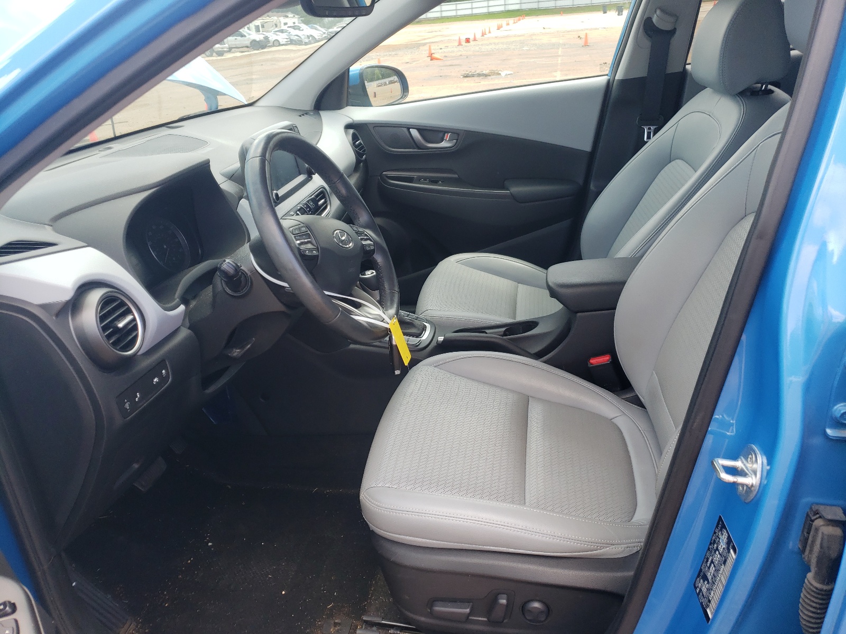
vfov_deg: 53.1
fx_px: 635
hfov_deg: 67.3
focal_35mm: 26
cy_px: 317
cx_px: 423
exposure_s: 1/333
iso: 50
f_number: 1.5
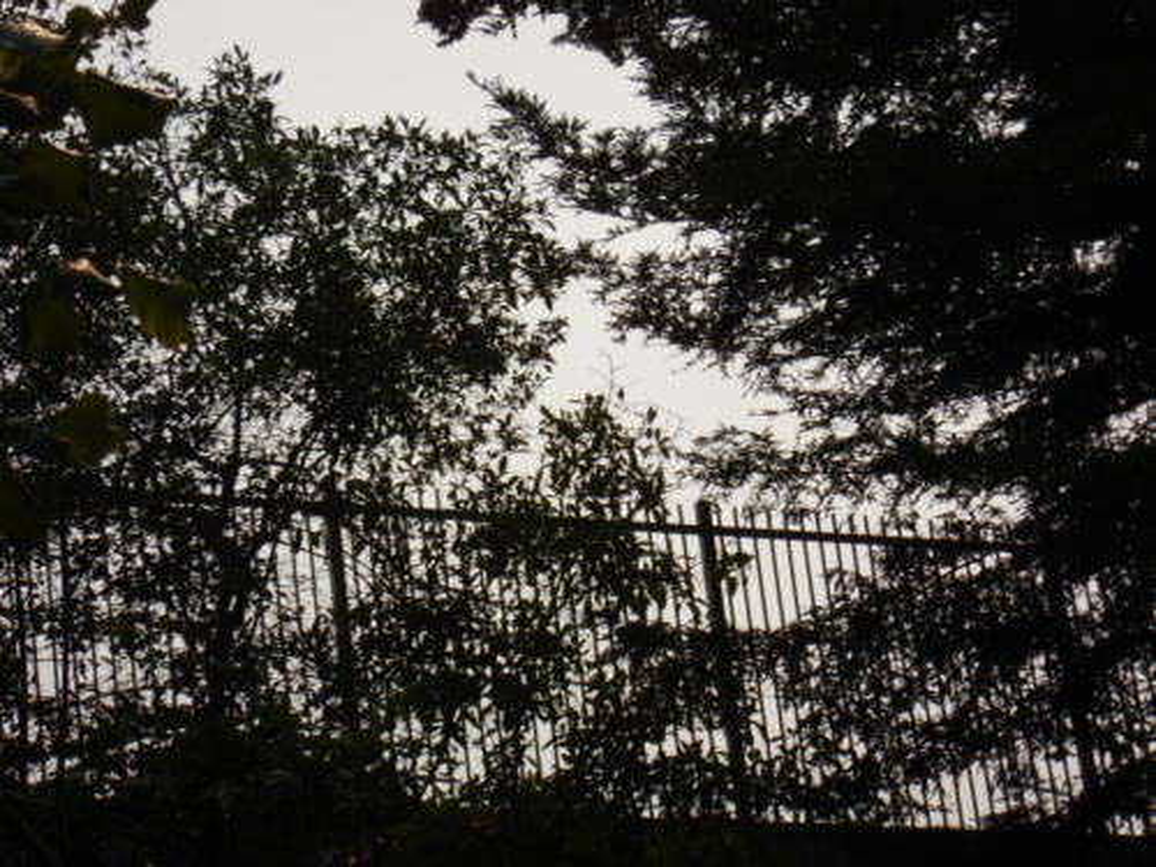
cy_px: 434
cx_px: 578
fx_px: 4007
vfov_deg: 12.3
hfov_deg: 16.4
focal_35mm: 120
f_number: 4.9
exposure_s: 1/1250
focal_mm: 21.5
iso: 125
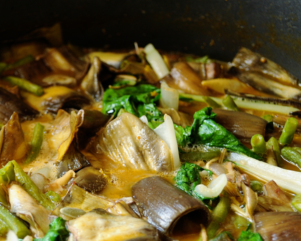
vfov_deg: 19.3
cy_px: 176
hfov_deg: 23.8
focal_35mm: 79
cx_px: 59
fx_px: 704
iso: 400
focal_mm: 30
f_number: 4.5
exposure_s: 1/40
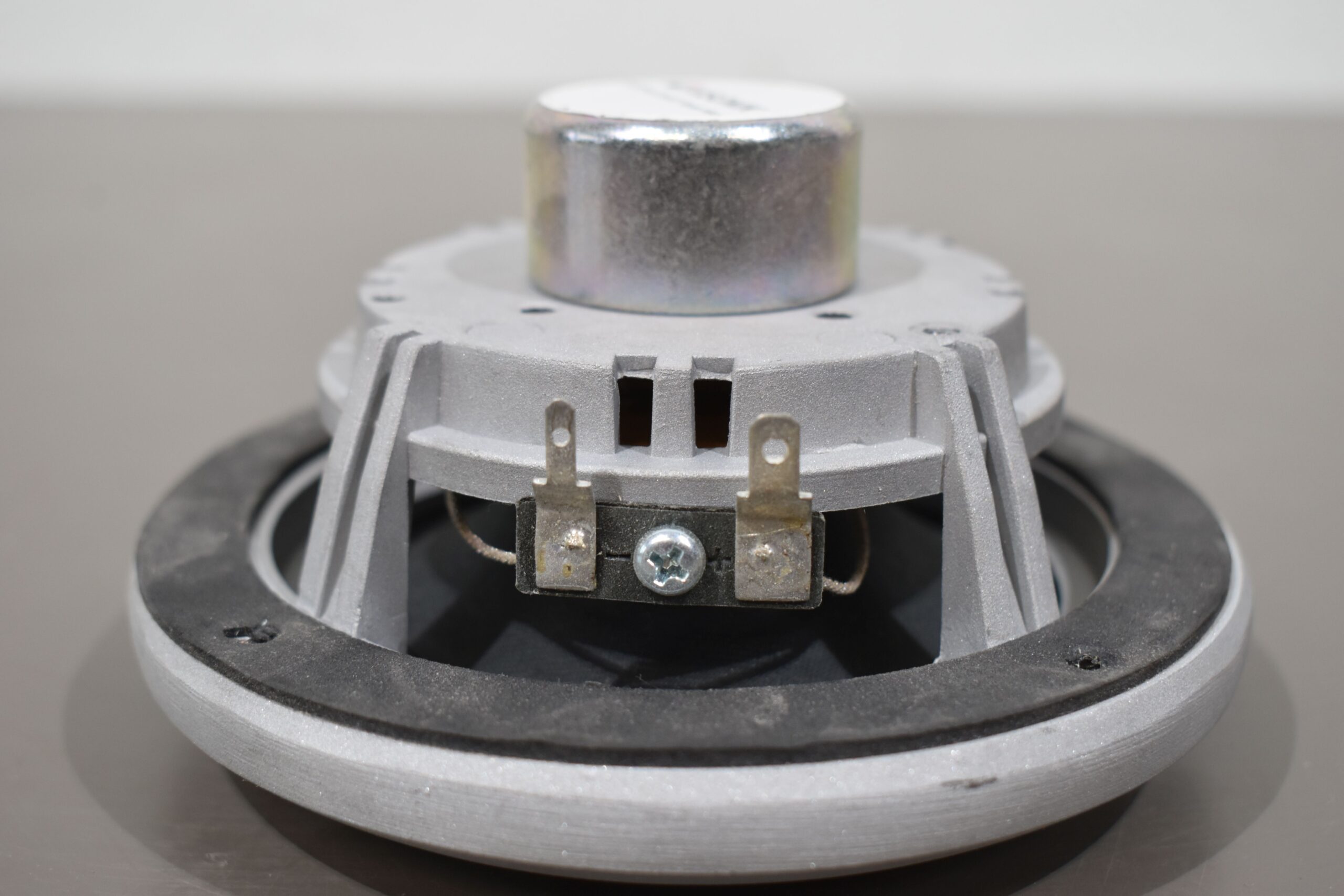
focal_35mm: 48
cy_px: 448
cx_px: 672
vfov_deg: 28.1
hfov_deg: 41.1
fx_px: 1792
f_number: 5.6
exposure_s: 1/60
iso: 560
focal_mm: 32
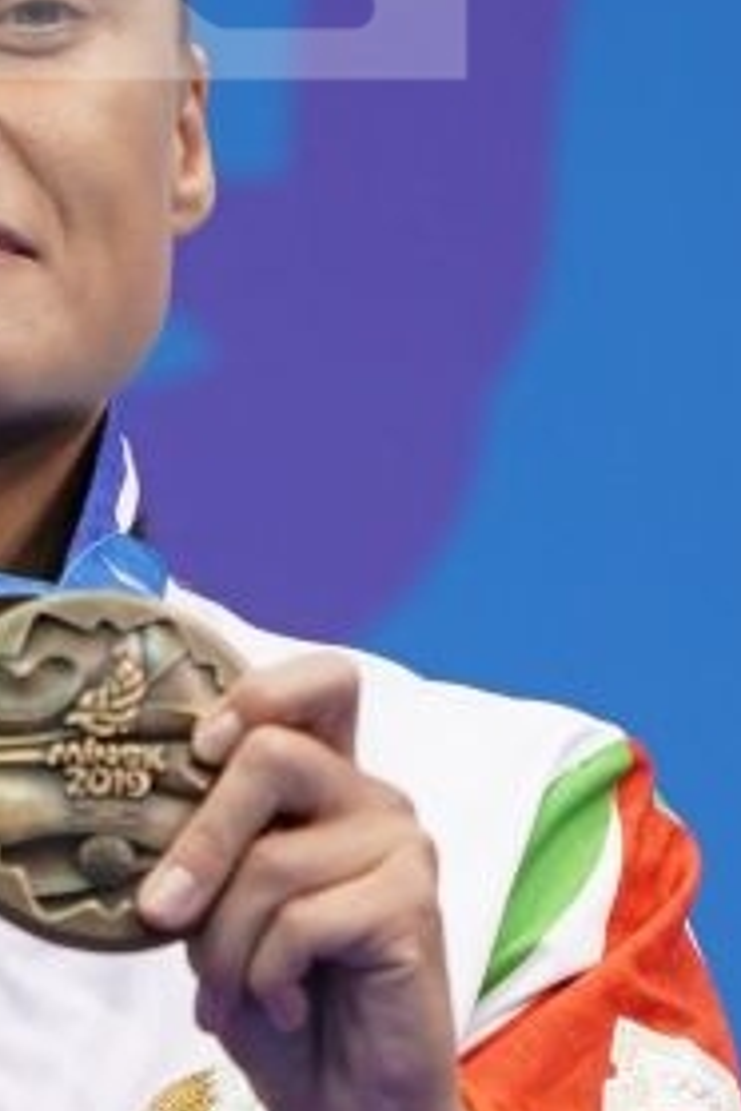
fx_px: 79651
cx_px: 96
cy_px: 1127
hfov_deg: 0.5
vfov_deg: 0.8
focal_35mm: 2580
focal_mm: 400
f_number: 2.8
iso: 640
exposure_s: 1/500
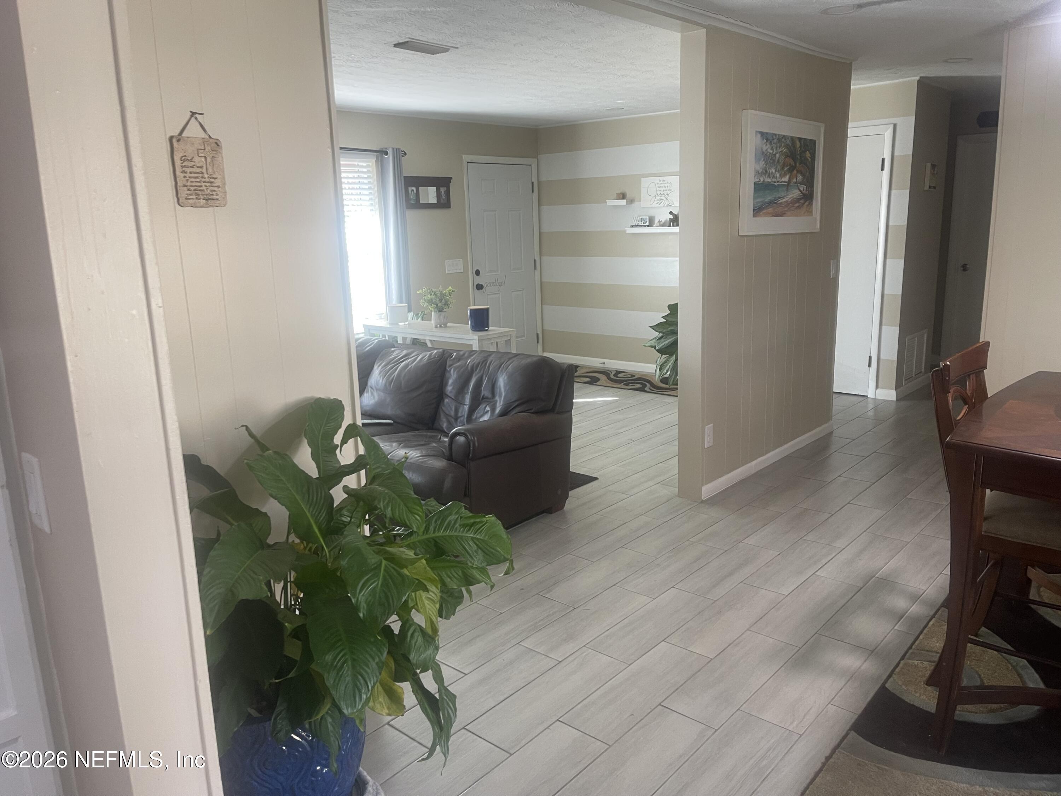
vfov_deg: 54.9
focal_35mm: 25
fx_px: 766
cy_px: 398
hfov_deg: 69.4
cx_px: 530
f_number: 1.6
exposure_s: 1/60
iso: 100
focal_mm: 5.1
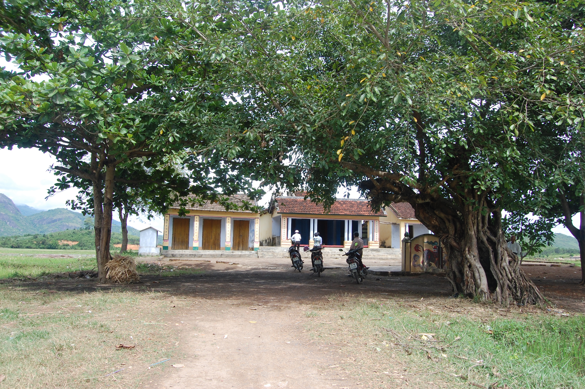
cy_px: 194
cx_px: 292
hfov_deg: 64.6
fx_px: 463
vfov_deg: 45.6
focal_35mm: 28
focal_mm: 19
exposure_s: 1/200
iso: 200
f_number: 7.1
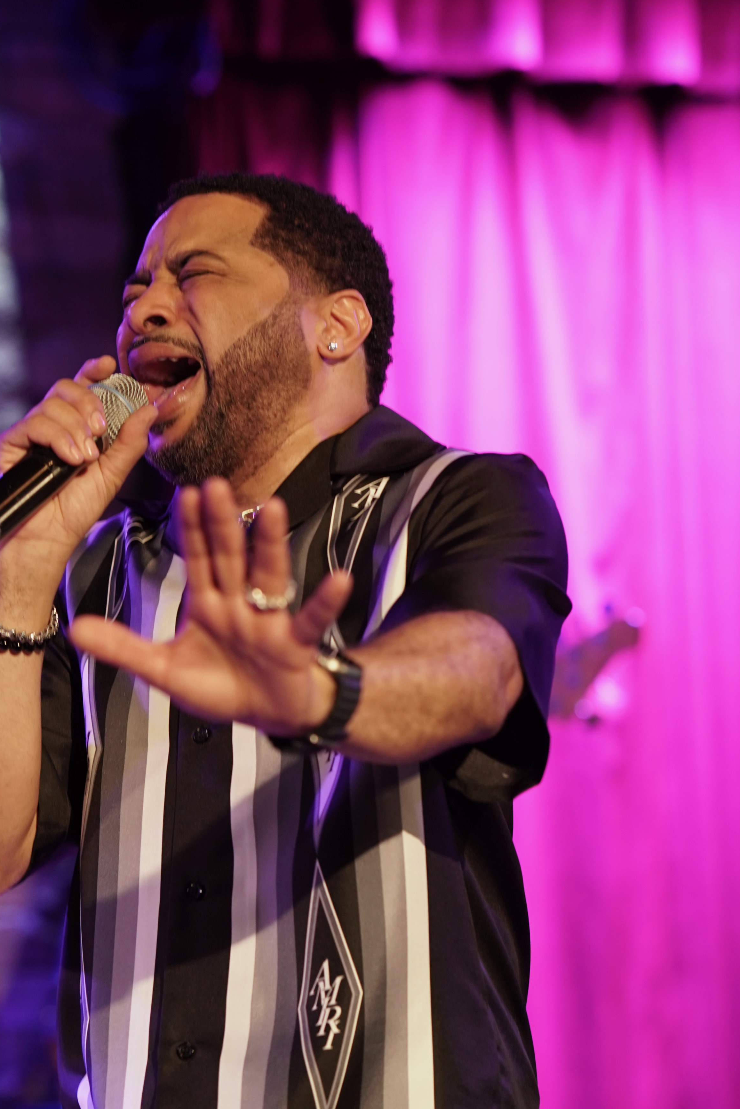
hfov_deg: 9.3
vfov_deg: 14.0
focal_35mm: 147
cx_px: 227
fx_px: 4532
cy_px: 480
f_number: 2.5
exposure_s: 1/60
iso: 1250
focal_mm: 85
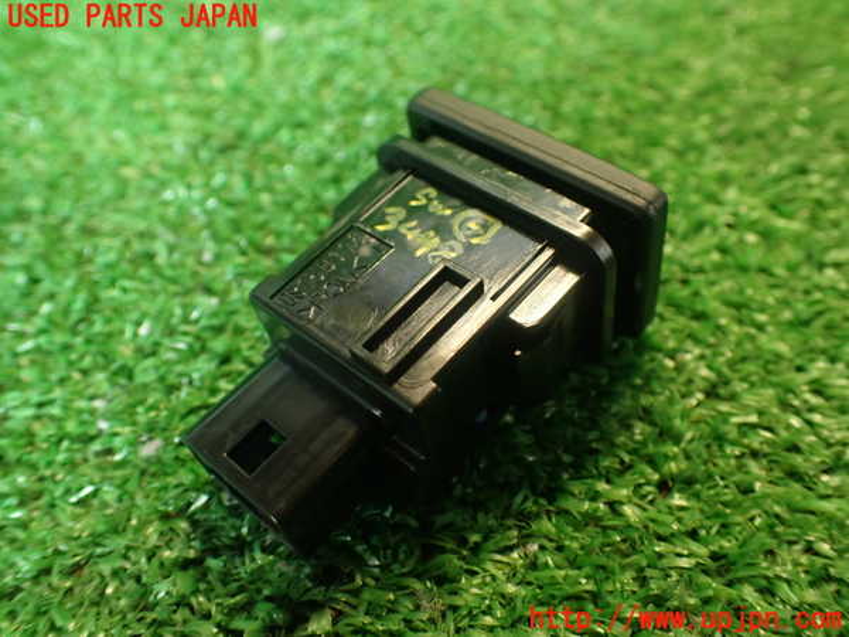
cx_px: 424
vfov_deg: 44.2
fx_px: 785
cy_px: 318
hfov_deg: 56.8
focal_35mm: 32
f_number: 2.4
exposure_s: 1/30
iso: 400
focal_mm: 5.79
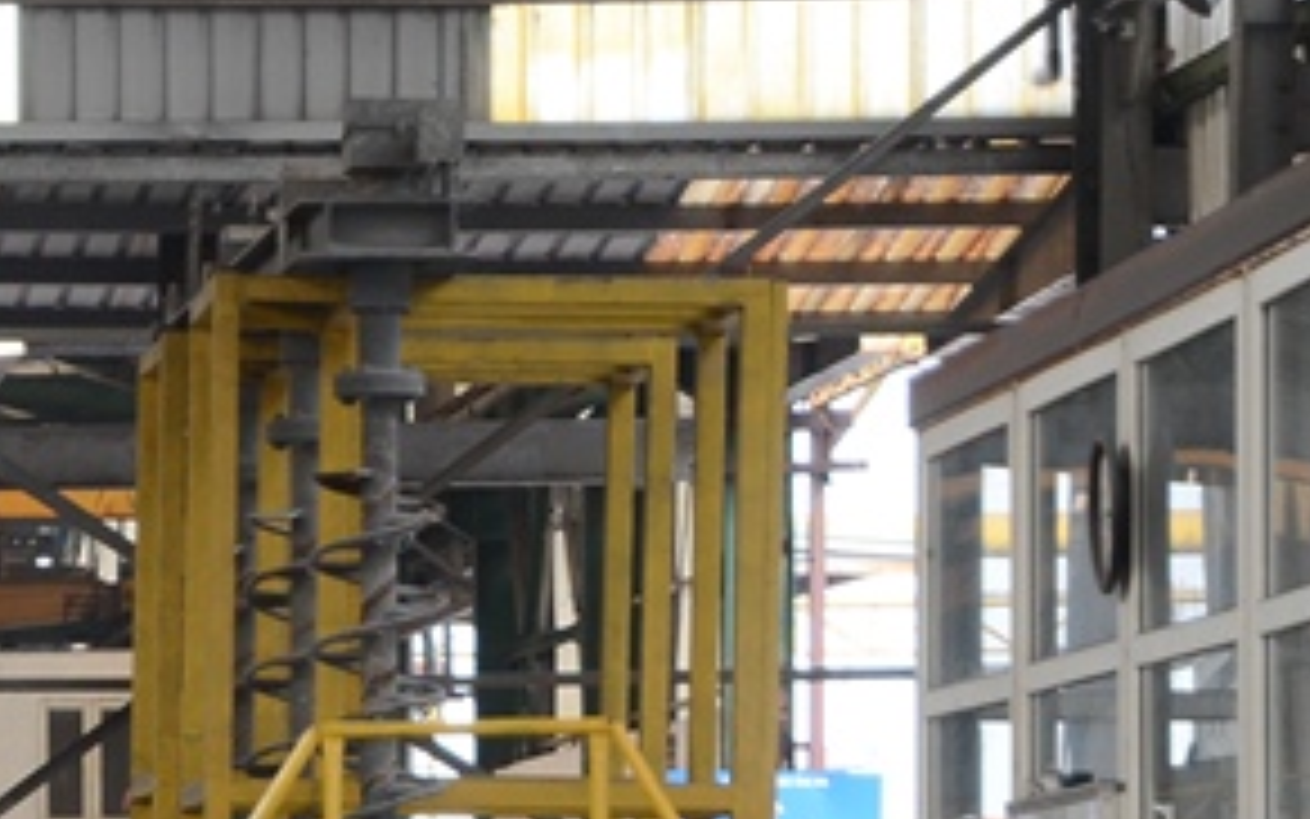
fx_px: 8284
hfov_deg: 8.9
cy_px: 1199
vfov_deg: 5.6
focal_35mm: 232
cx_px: -198
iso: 320
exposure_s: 1/100
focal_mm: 52
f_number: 5
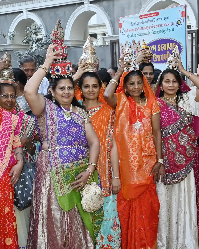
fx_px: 515
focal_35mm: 70
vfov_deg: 27.1
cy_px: 140
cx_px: 161
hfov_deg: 21.6
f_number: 4
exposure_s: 1/125
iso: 2000
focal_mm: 24
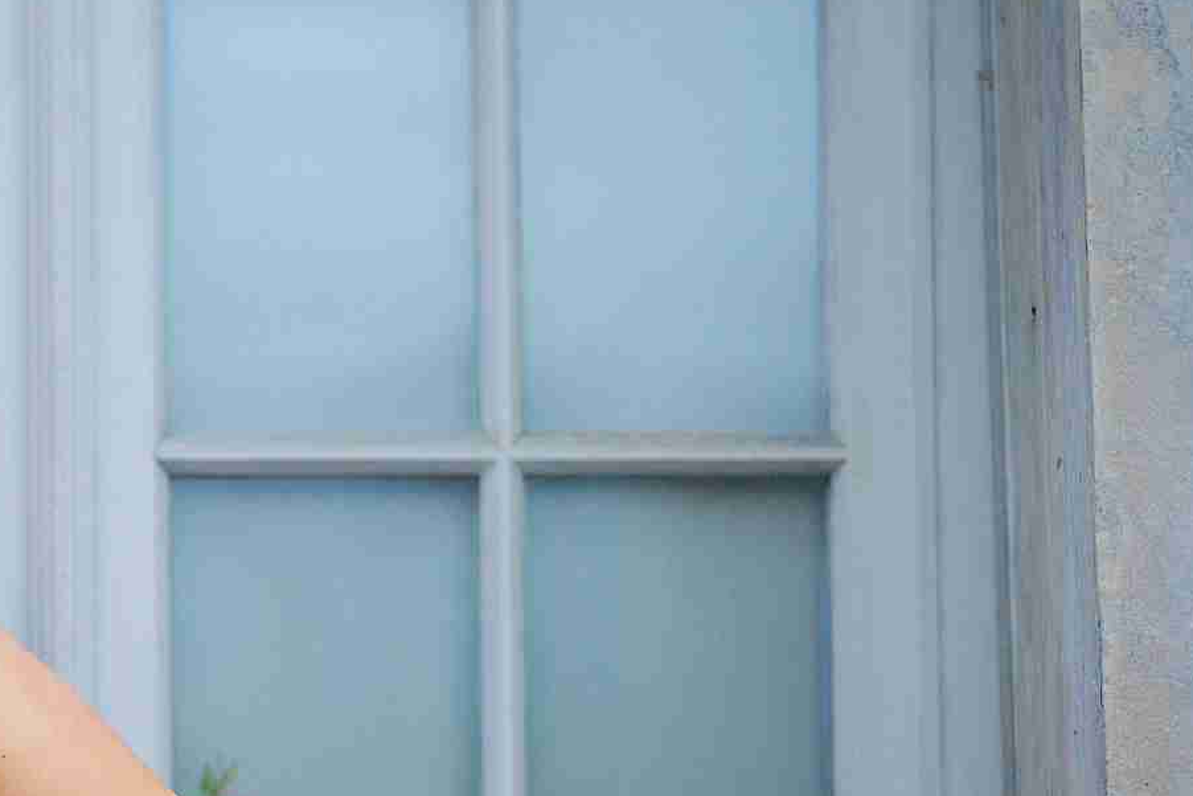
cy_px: 487
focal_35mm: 193
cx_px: -58
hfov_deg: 10.5
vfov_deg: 7.1
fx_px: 6397
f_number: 1.4
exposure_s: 1/400
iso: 640
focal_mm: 85
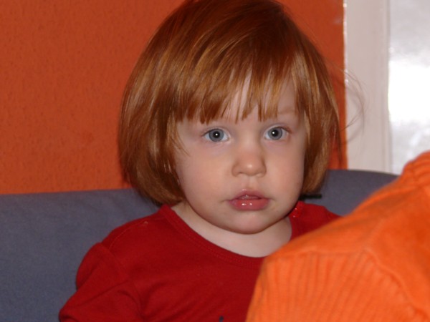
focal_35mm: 315
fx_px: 3913
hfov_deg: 6.3
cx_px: 215
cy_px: 161
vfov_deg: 4.7
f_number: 3.6
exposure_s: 1/8
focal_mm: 46.6
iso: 100
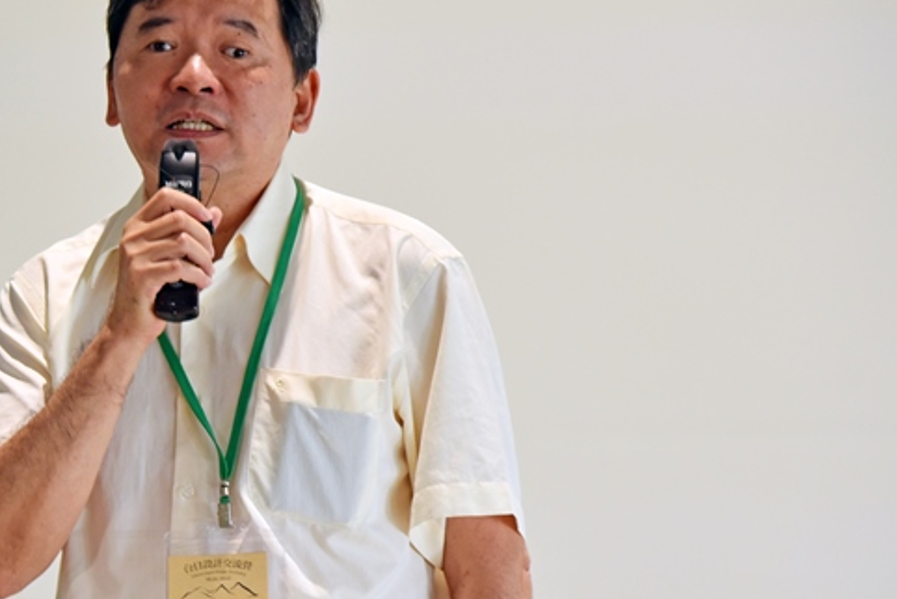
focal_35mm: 255
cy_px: 404
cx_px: 97
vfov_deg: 5.4
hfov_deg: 8.0
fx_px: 6357
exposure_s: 1/60
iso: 1000
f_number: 4
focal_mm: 120
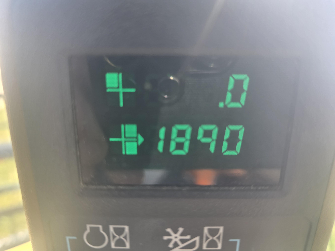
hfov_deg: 73.9
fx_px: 223
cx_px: 168
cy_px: 126
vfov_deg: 58.9
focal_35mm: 23
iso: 20
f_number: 1.7
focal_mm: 6.3
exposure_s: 1/70
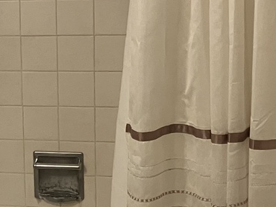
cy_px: 98
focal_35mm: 109
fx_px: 869
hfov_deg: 17.2
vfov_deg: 13.6
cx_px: -54
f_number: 1.8
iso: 125
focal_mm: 3.99
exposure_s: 1/60
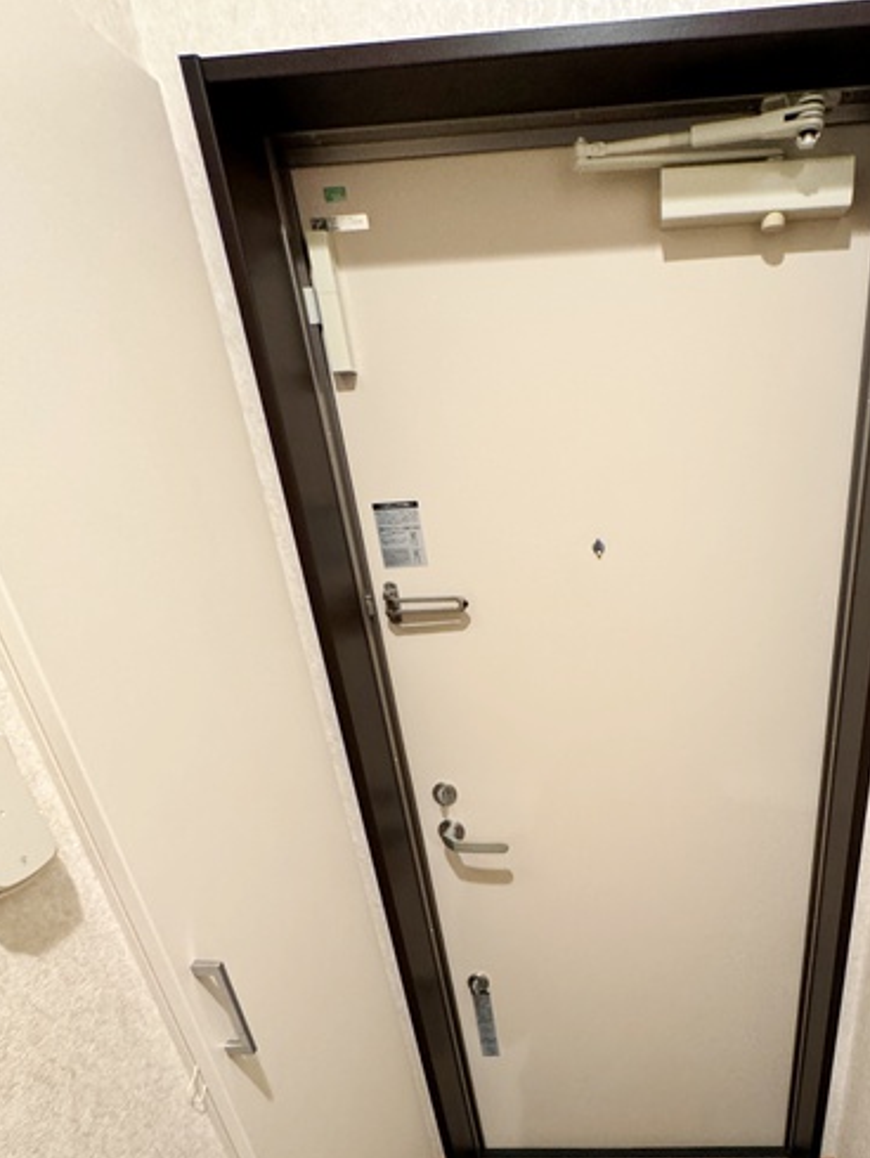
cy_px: 782
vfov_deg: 78.8
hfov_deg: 63.7
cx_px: 606
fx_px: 670
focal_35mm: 20
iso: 500
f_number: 2.2
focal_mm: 2.22
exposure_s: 1/50
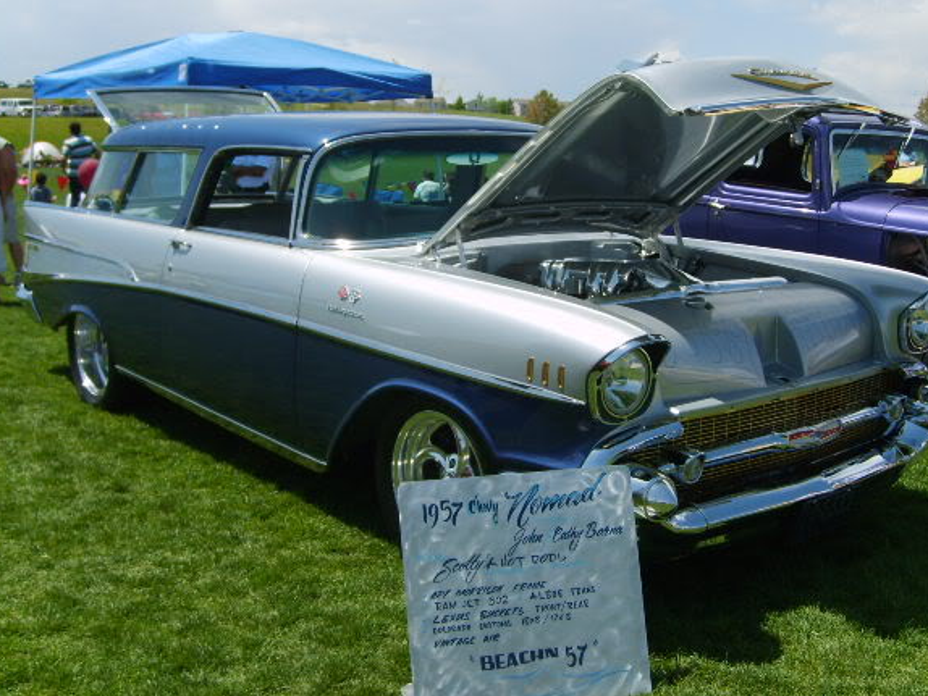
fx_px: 1046
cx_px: 498
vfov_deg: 36.8
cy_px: 336
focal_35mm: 39
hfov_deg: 47.8
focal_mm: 5.8
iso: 50
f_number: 2.8
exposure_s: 1/1000
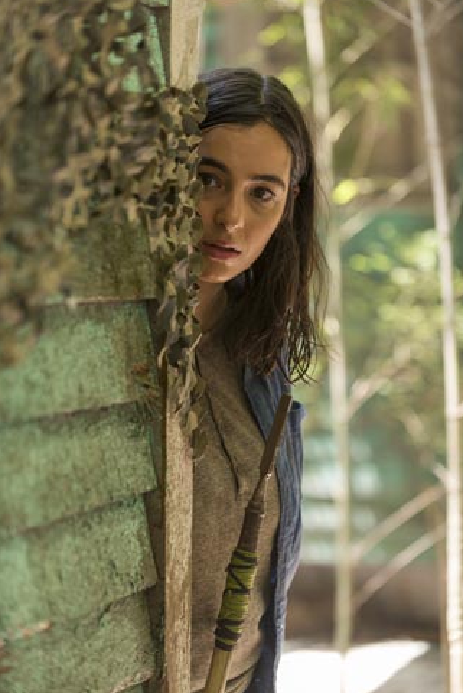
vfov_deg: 20.6
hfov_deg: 13.9
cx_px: 235
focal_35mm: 99
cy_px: 344
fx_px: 1906
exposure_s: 1/200
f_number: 2.8
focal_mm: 95
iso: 400
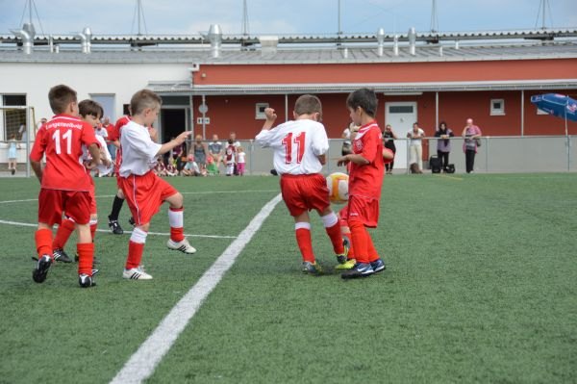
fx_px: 1681
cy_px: 192
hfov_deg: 19.5
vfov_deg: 13.0
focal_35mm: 105
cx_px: 288
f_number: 5.6
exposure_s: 1/1250
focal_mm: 70
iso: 400
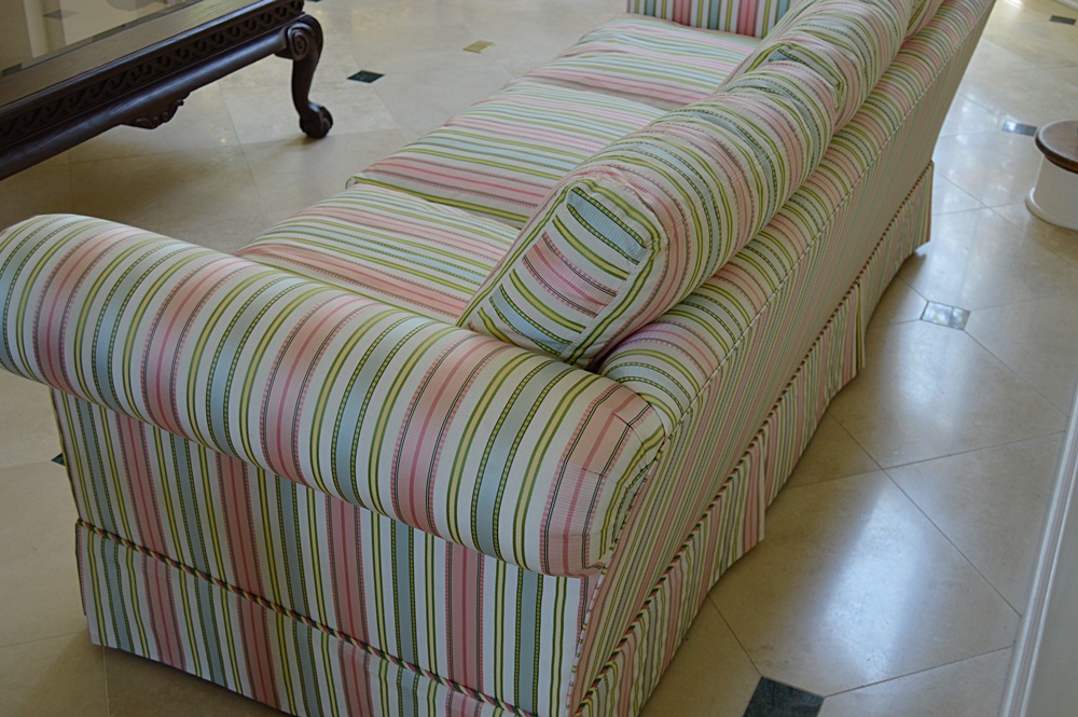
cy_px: 358
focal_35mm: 39
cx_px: 539
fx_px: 1167
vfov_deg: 34.2
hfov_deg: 49.6
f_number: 4.2
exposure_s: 1/80
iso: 400
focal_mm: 26
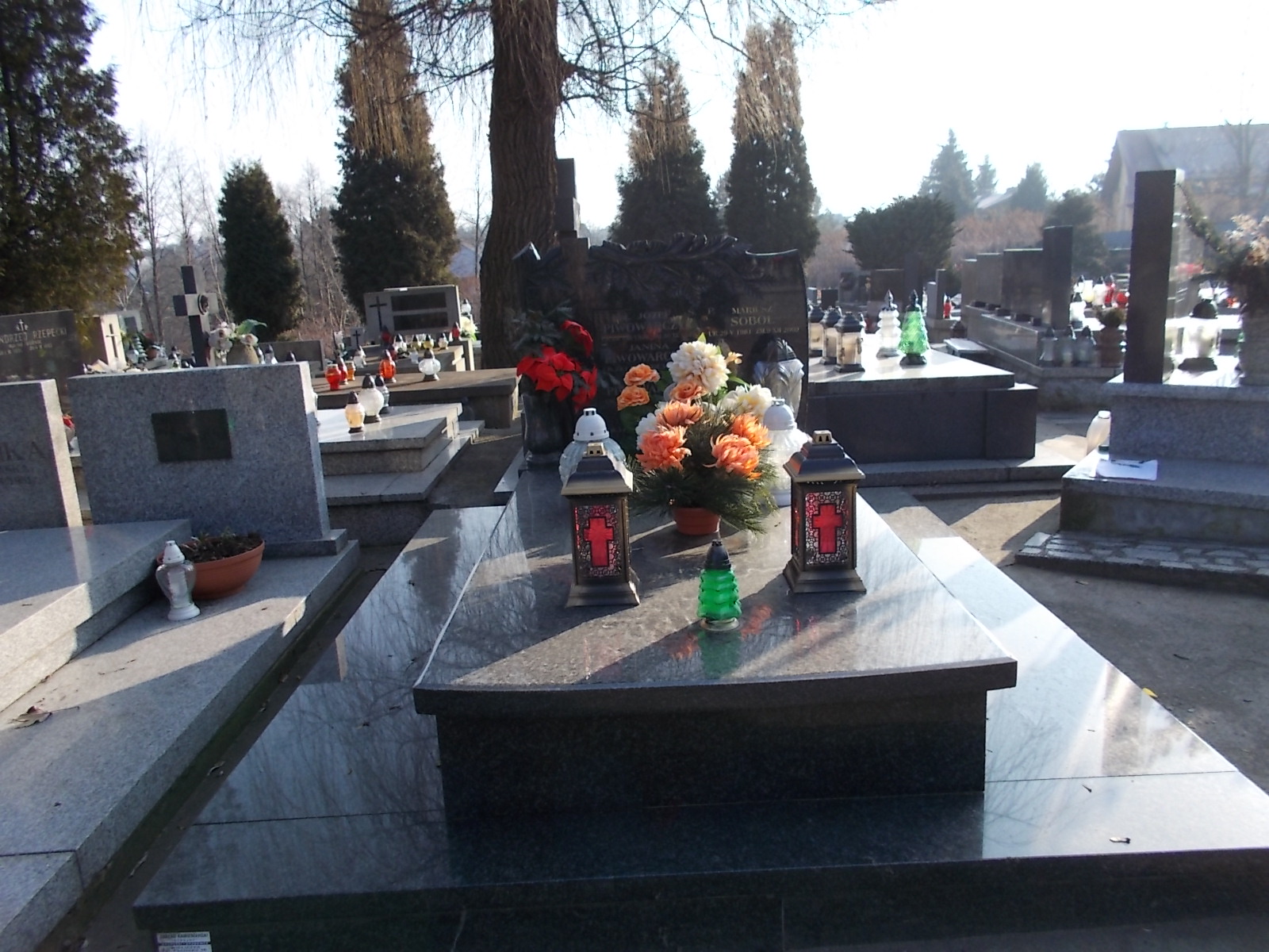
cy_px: 476
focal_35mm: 26
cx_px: 634
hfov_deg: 67.3
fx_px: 953
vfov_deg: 53.1
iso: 80
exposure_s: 1/320
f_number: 3.2
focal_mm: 4.6
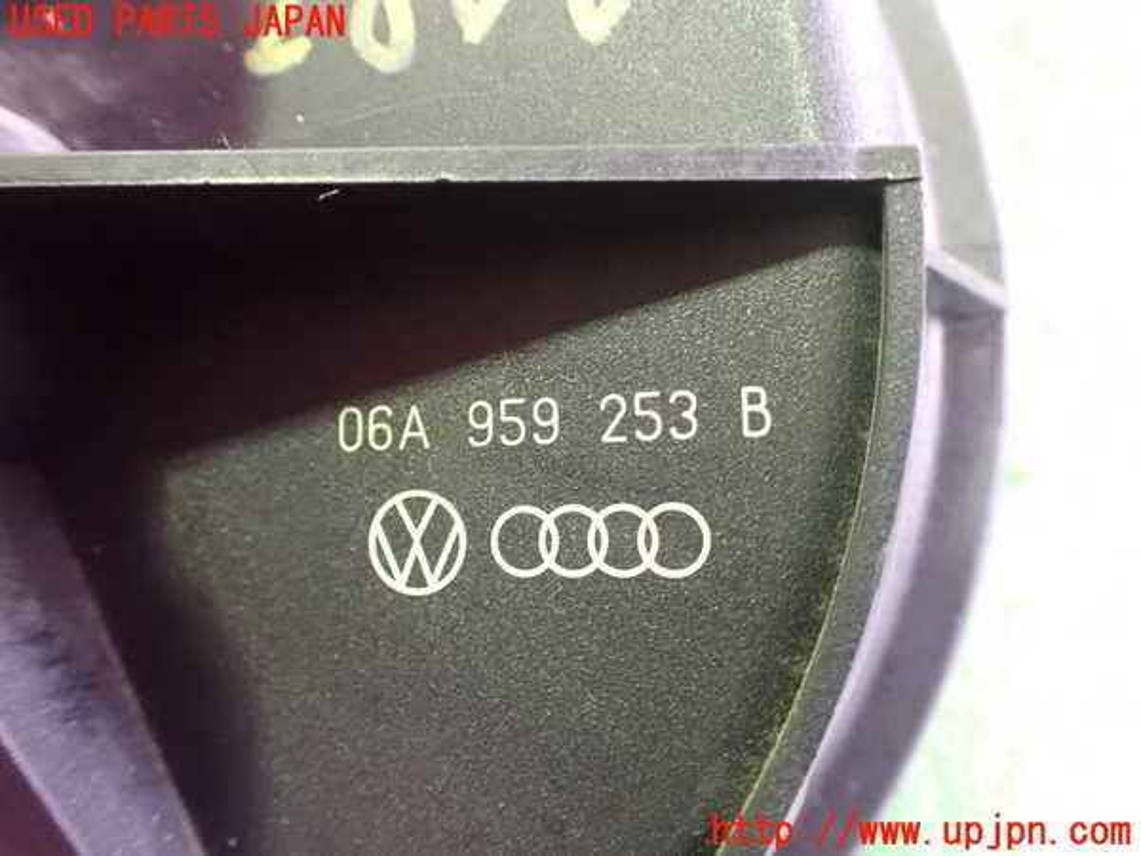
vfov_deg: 46.8
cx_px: 570
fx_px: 989
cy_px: 428
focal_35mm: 30
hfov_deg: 60.0
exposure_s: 1/25
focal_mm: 5.4
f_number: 2.3
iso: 1600
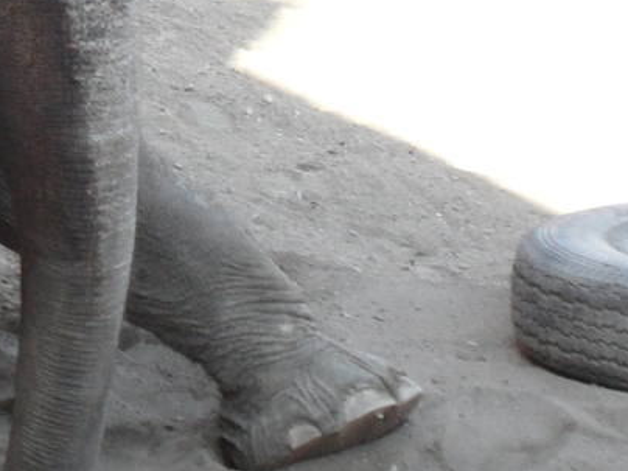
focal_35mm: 198
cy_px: -72
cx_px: -288
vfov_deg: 7.4
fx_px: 3592
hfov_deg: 9.7
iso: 200
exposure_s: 1/250
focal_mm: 8.2
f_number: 3.8
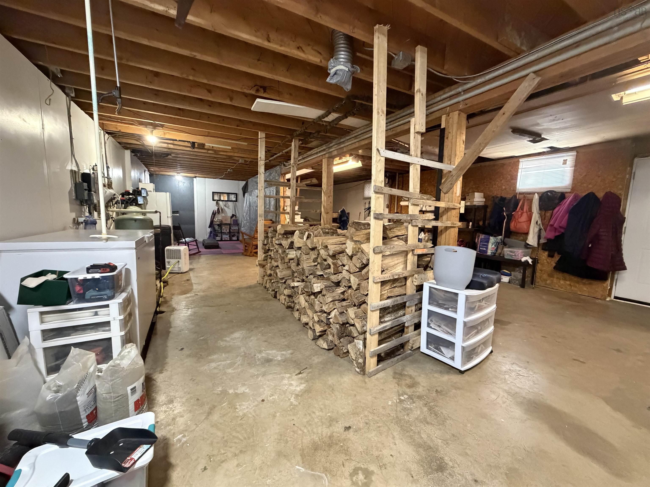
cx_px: 325
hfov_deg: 102.1
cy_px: 244
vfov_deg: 85.7
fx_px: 263
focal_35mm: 14
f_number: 2.2
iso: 1000
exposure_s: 1/60
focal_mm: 2.22
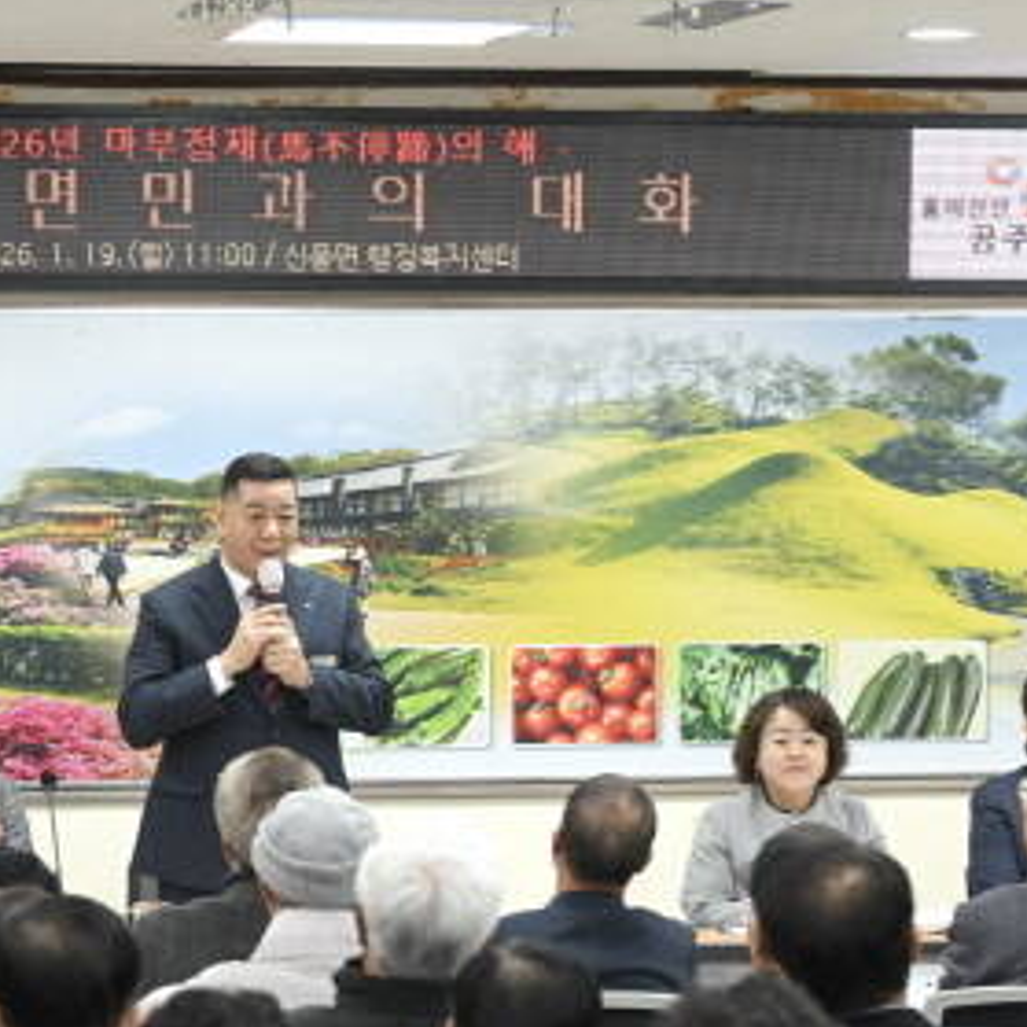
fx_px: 4061
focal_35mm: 121
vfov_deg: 14.4
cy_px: 733
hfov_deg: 14.4
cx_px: 340
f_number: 4.5
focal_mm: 62
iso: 1600
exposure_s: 1/160
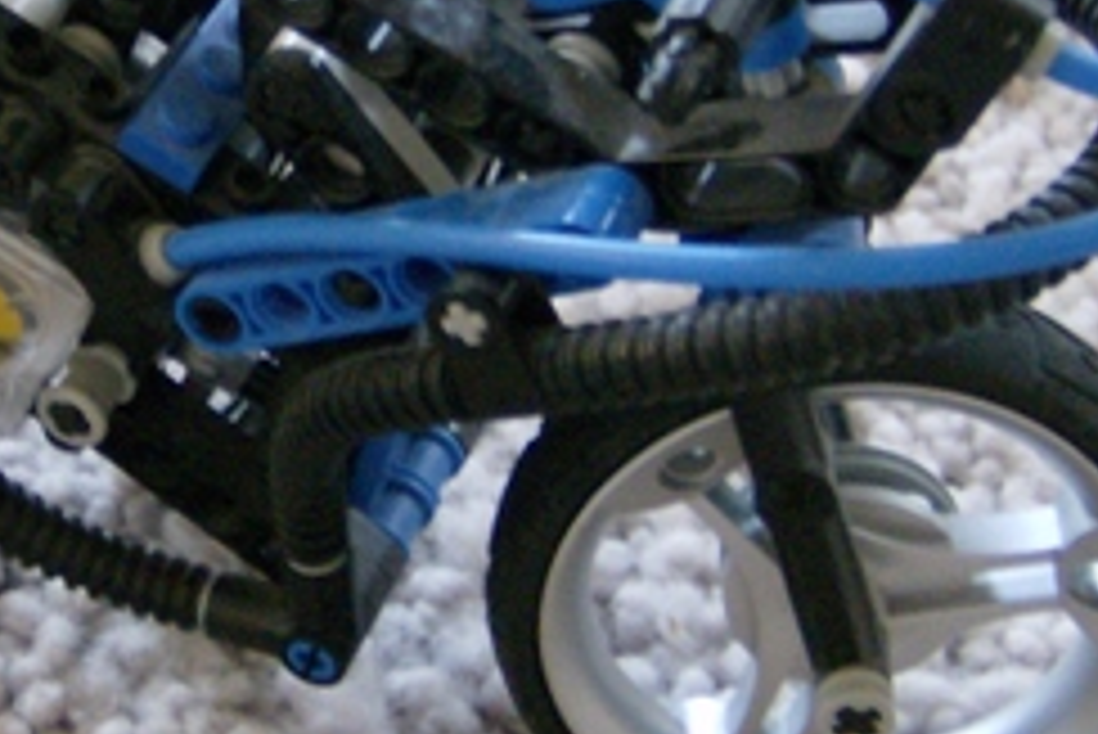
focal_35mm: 108
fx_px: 3296
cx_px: 122
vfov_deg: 12.7
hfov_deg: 18.6
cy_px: 288
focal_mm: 6
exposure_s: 1/11.9
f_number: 2.8
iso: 200
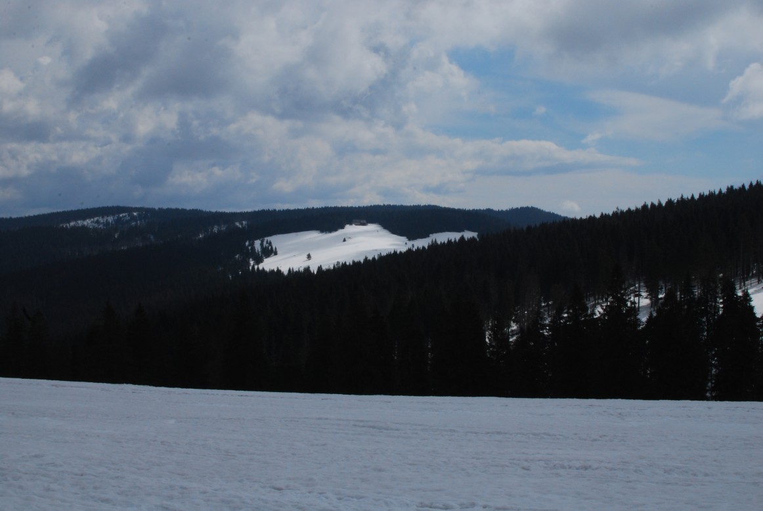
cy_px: 256
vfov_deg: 25.8
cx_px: 382
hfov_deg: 37.8
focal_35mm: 52
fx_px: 1114
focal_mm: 35
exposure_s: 1/400
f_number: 22
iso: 400
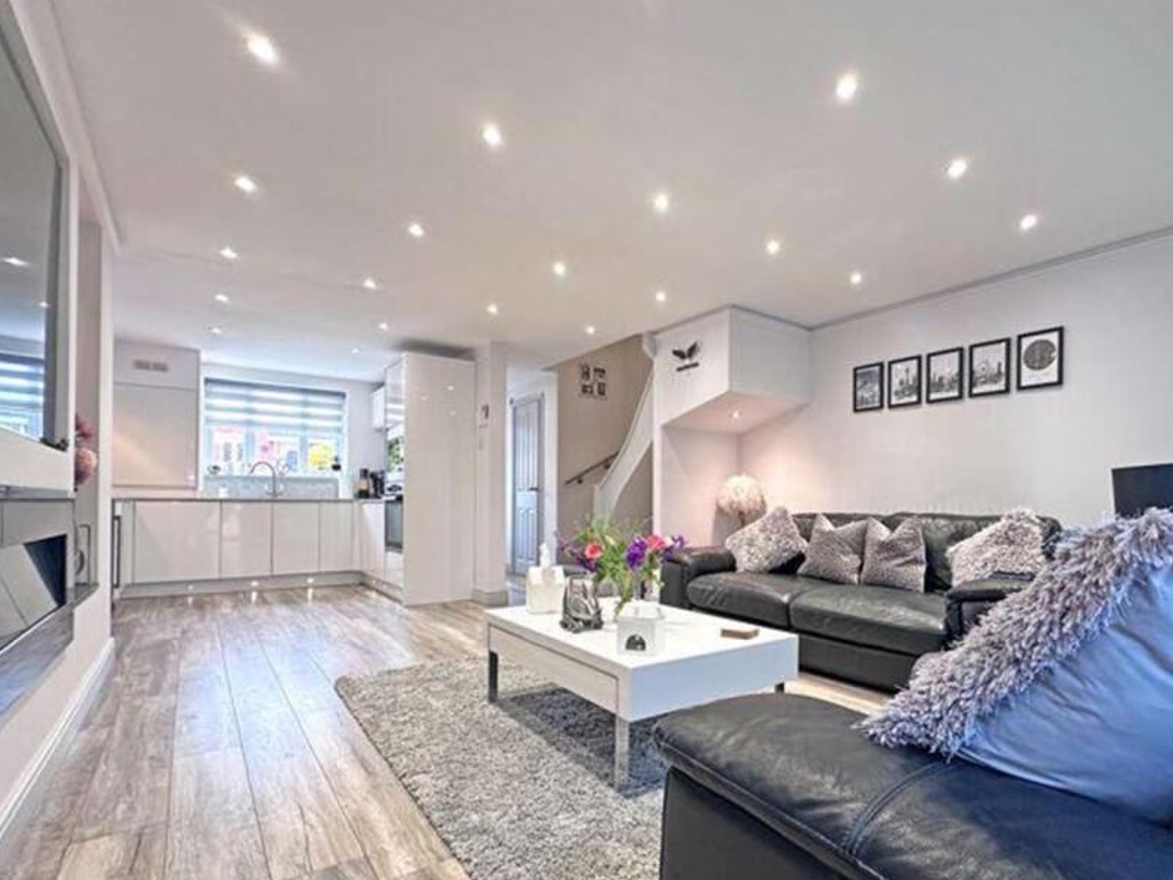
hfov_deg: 87.2
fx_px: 610
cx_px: 668
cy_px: 498
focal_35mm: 18
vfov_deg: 71.3
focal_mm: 2.22
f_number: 2.2
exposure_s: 1/100
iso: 160
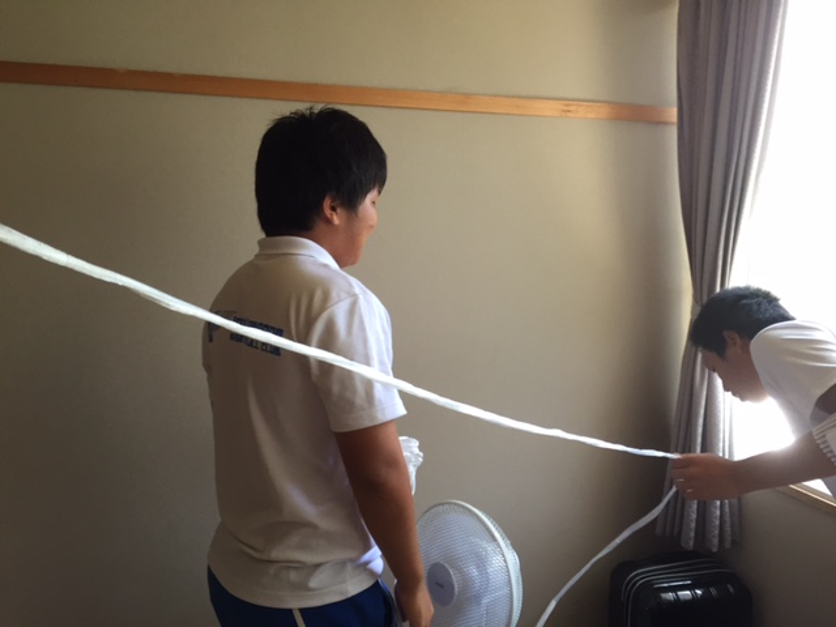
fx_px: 700
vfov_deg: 48.2
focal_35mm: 29
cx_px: 418
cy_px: 314
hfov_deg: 61.7
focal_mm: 4.15
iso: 40
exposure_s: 1/30
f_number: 2.2
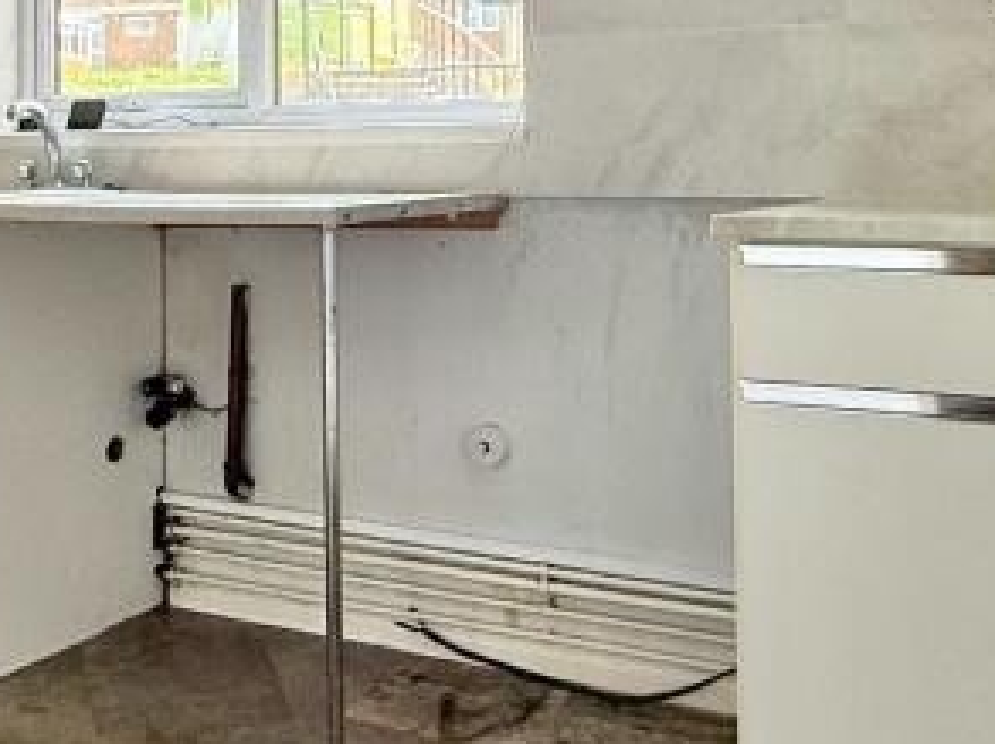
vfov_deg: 28.9
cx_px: 445
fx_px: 1407
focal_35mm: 49
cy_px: 132
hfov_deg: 38.9
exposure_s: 1/99
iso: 160
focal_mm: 2.22
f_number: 2.2
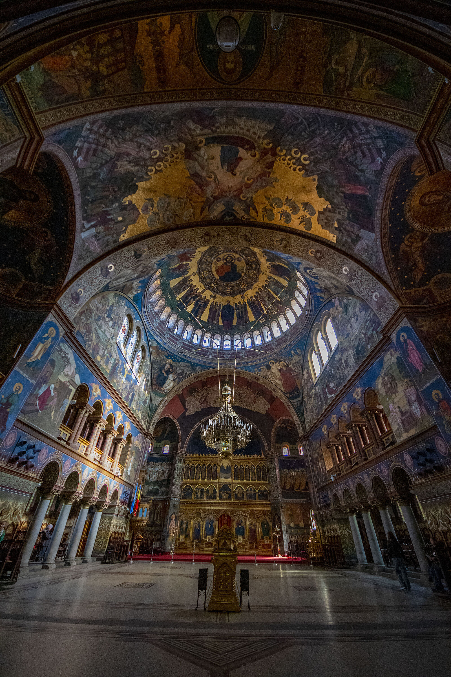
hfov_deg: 90.0
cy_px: 338
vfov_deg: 112.6
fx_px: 225
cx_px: 226
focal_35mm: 12
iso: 6400
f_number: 4.5
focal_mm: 8
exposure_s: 1/125
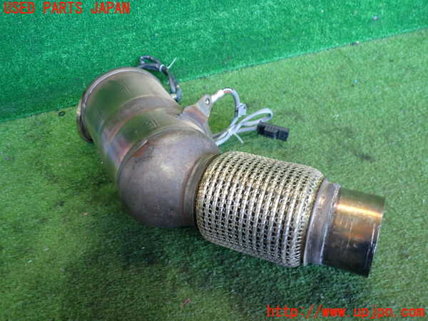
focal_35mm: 30
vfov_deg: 46.8
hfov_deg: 60.0
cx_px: 214
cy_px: 160
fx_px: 371
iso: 200
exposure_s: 1/30
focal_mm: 5.4
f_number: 2.3
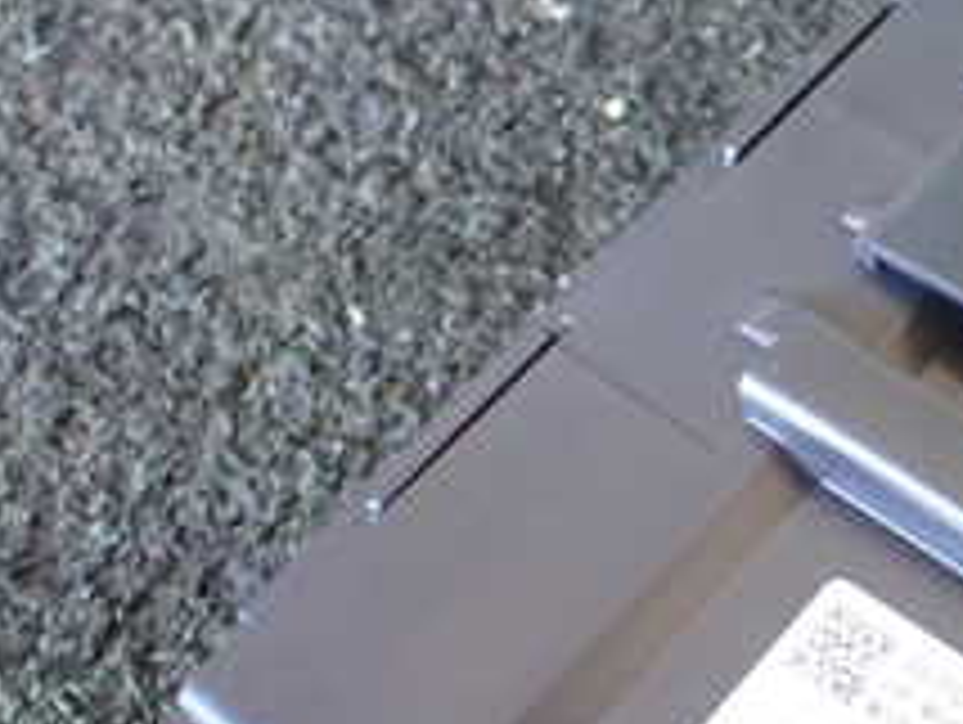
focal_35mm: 84
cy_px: 495
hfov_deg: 21.6
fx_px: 2339
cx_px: 1156
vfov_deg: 17.5
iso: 800
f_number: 2.3
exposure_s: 1/60
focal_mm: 5.4
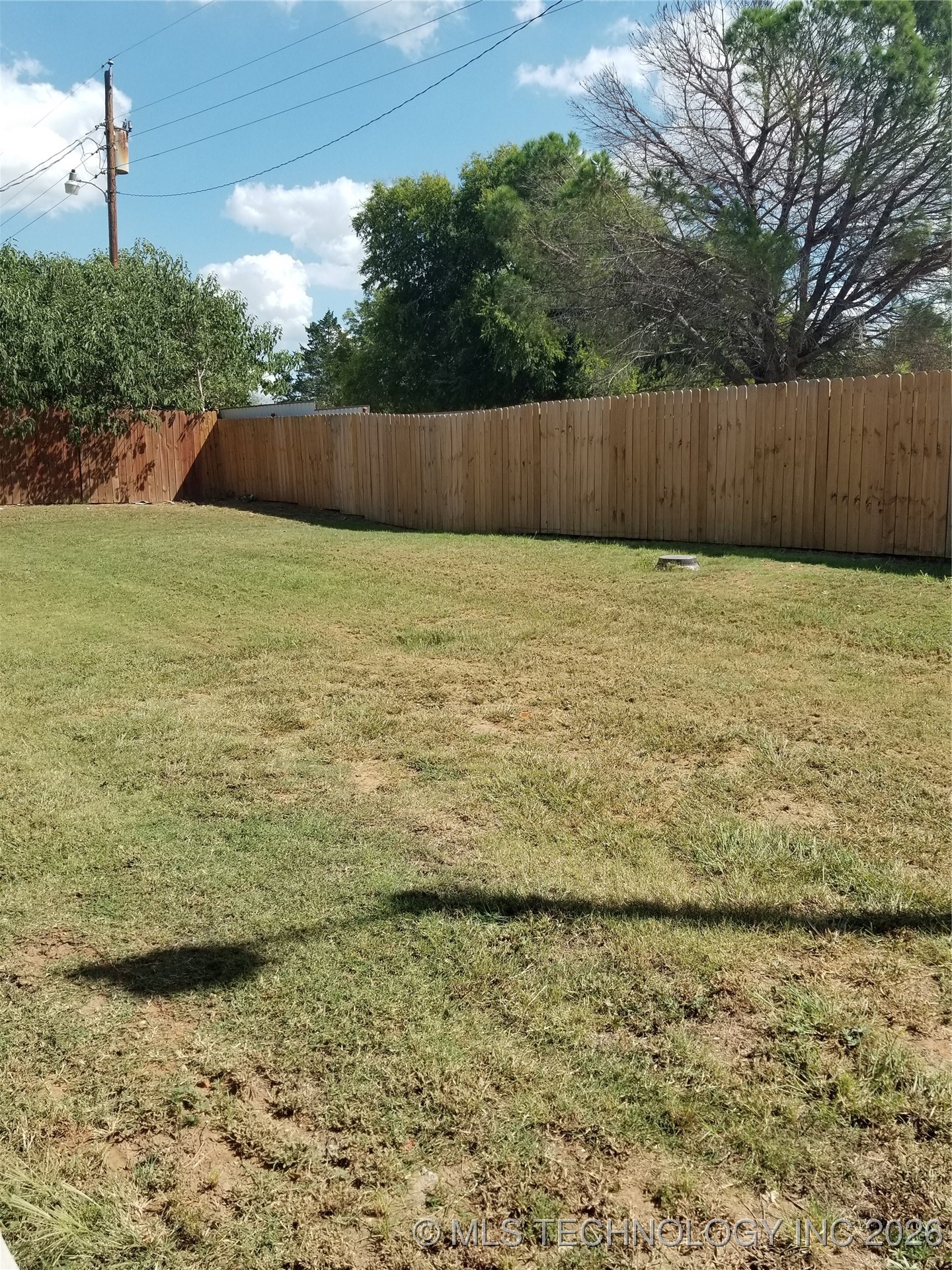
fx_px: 953
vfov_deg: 67.3
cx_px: 476
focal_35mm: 26
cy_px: 635
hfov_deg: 53.1
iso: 50
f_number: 1.7
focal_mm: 4.25
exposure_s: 1/2368
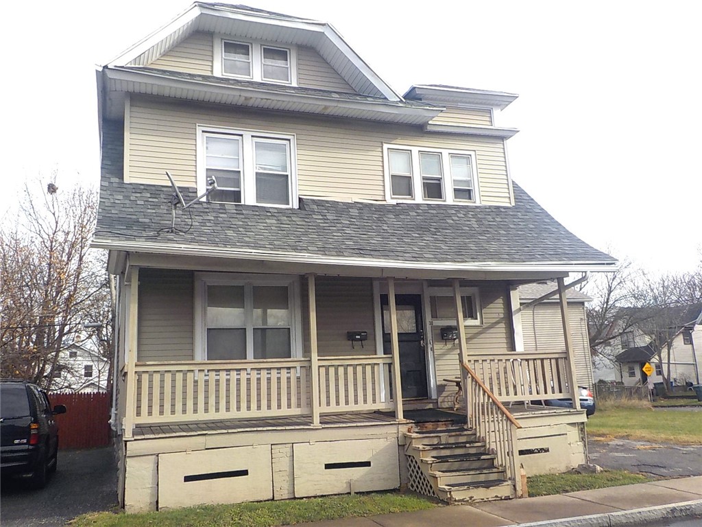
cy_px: 264
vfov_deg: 46.8
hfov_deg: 60.0
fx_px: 608
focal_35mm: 30
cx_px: 351
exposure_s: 1/800
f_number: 3.3
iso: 125
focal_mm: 4.1
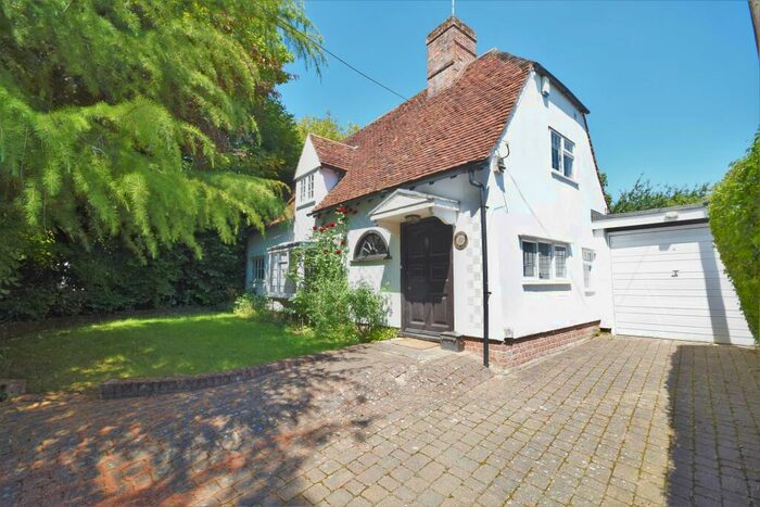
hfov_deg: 100.4
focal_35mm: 15
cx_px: 380
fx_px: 317
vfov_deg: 77.4
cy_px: 254
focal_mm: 10
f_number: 9
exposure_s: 1/320
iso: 200
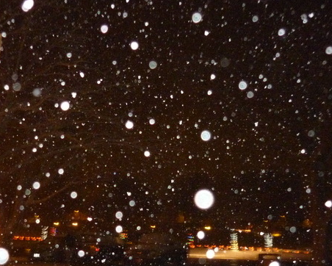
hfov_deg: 32.7
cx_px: 109
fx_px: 560
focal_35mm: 57
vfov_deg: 26.2
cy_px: 214
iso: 640
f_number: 2.8
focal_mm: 5.5
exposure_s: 1/8
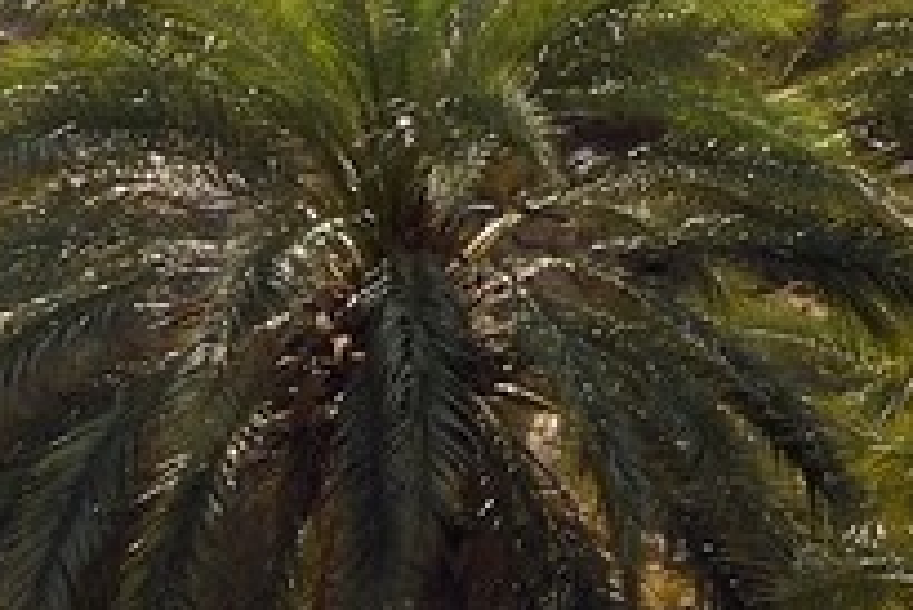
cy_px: -1552
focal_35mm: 351
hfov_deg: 5.4
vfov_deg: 3.8
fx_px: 8908
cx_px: 3224
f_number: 11
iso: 200
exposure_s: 1/320
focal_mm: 45
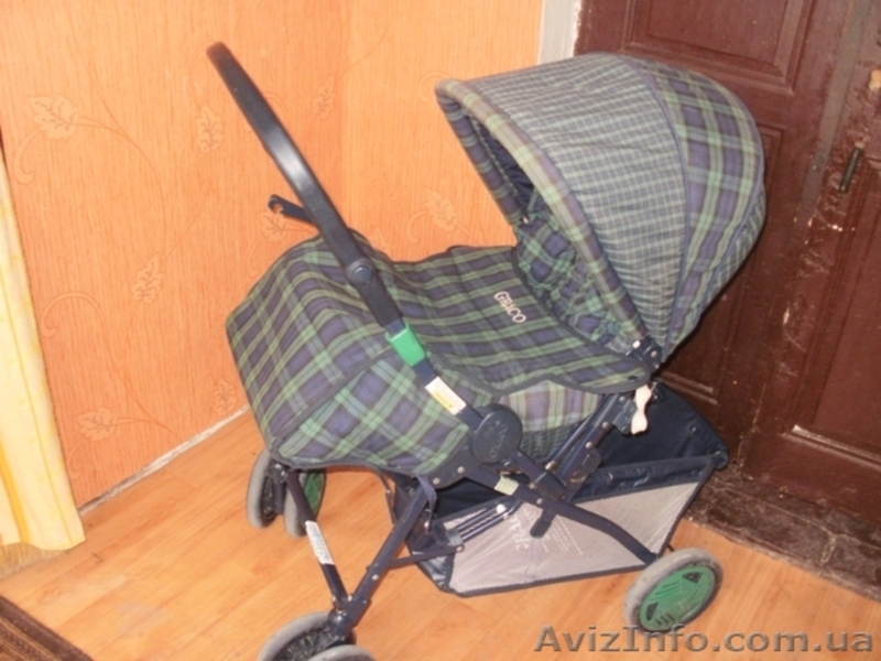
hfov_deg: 51.4
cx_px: 440
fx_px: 916
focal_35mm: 36
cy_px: 330
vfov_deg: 39.7
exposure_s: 1/30
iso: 250
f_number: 3.5
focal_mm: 6.3
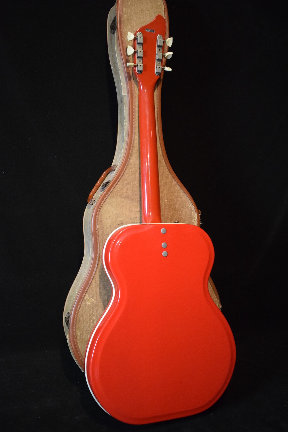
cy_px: 216
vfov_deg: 55.1
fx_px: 414
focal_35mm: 34
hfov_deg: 38.4
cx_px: 144
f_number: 3.8
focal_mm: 23
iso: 3200
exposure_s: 1/60
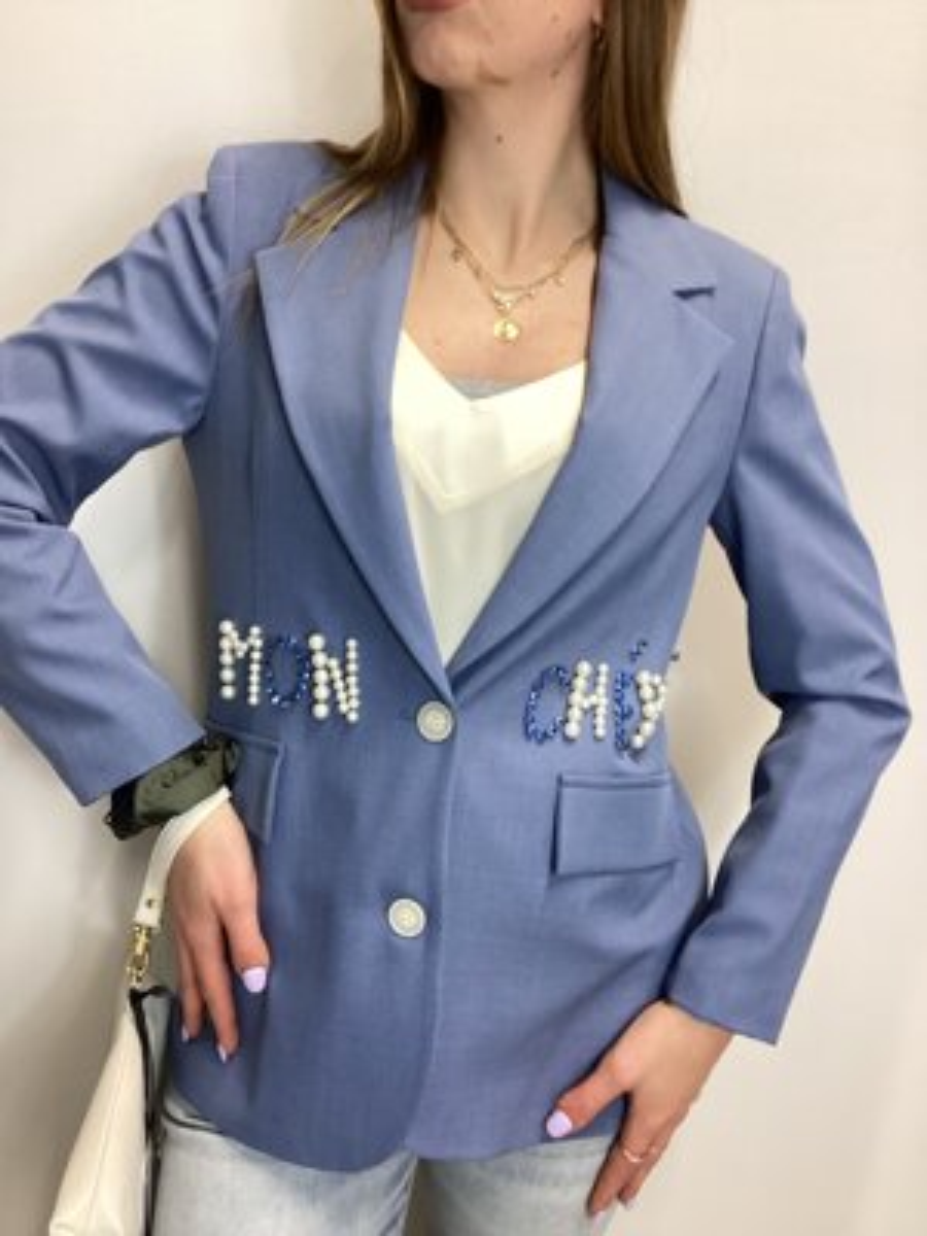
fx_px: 1107
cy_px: 618
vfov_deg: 58.4
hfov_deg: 45.4
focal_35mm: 31
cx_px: 464
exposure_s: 1/50
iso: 80
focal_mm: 3.3
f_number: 2.4
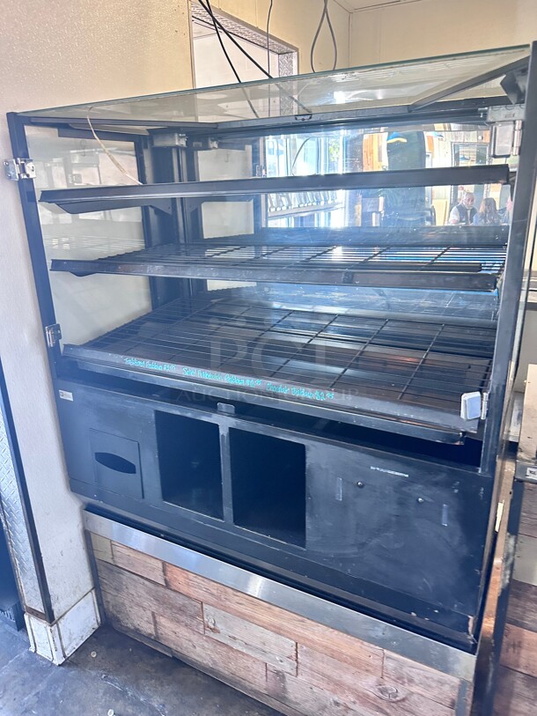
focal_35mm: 24
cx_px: 268
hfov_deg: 56.8
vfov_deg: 71.6
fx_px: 496
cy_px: 358
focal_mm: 6.86
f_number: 1.78
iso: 320
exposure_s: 1/60
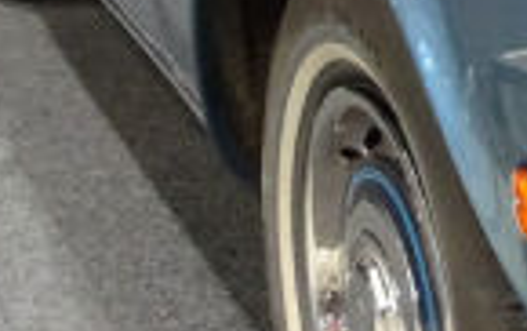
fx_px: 2013
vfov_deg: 9.2
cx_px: 1021
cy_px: -131
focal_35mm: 140
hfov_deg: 13.1
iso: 640
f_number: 3.5
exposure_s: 1/30
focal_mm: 4.1
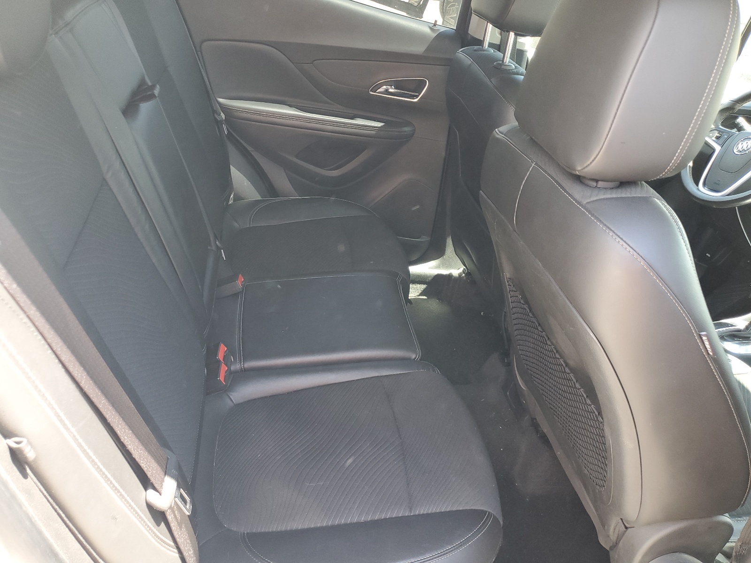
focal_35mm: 26
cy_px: 282
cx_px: 376
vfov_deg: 53.1
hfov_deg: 67.3
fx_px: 564
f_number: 1.5
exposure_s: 1/120
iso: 69
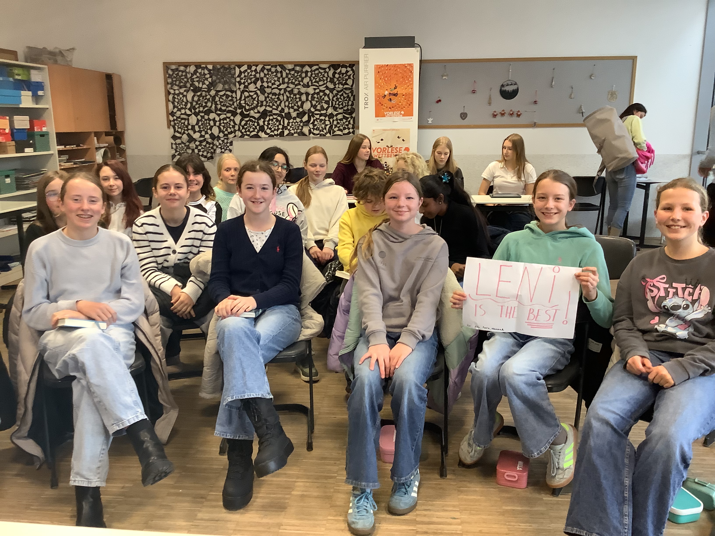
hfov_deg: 58.4
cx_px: 358
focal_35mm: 31
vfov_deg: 45.4
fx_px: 640
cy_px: 268
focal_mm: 3.3
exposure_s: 1/60
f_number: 2.4
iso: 200
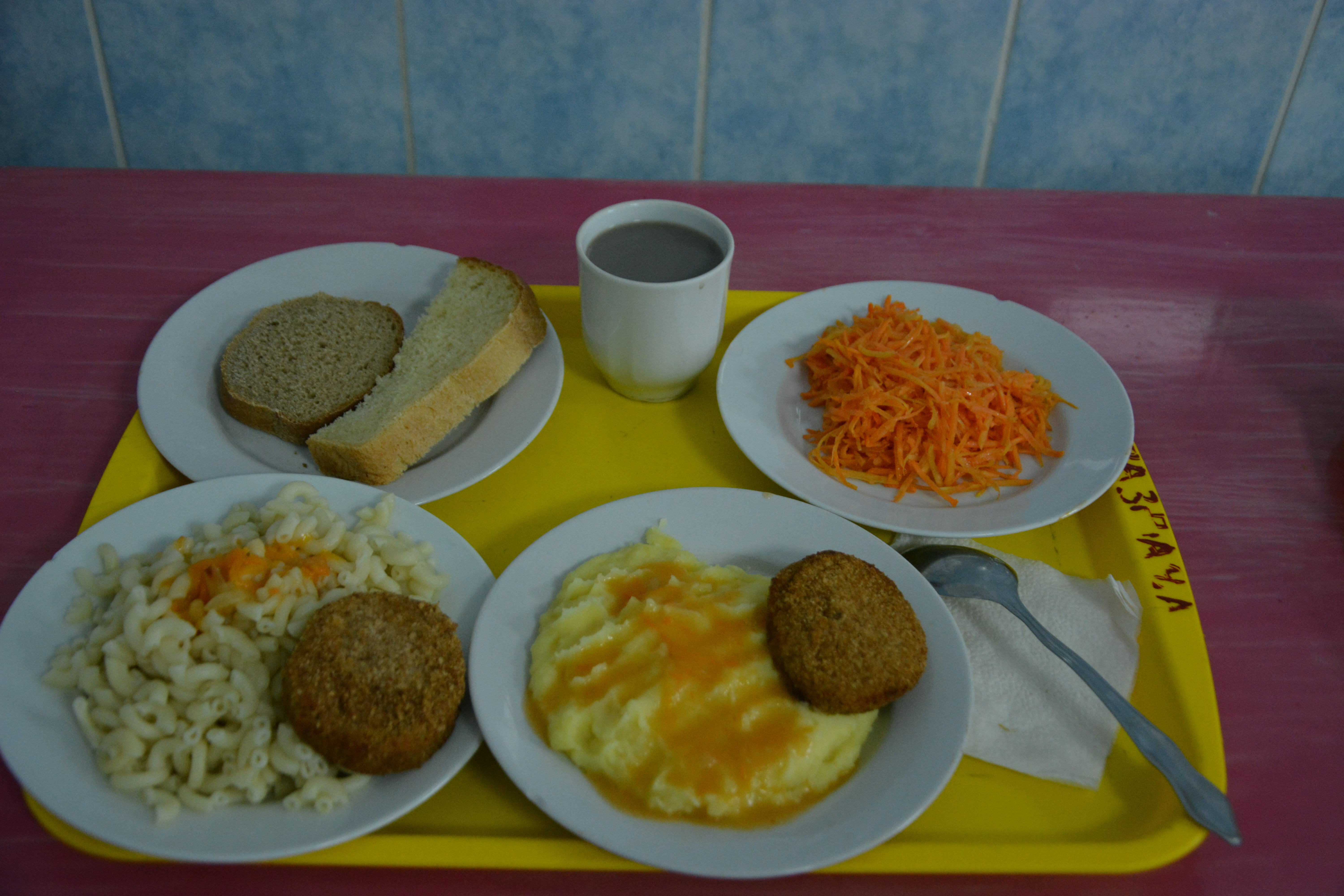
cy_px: 448
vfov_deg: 31.9
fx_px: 1568
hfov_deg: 46.4
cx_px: 672
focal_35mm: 42
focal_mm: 28
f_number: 4
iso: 1600
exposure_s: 1/160
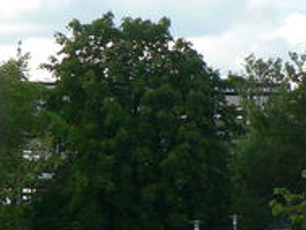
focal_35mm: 244
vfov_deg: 6.1
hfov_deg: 7.9
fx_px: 2158
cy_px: 216
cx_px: -185
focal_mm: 11
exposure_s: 1/320
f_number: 4
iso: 80
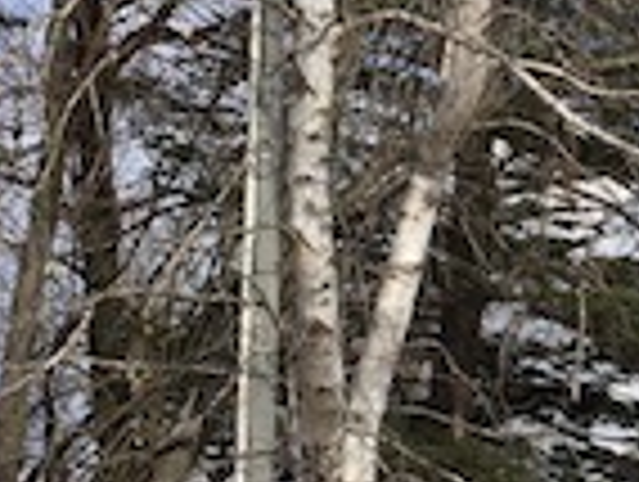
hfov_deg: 18.1
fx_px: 1923
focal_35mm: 104
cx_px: 720
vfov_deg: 14.2
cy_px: 363
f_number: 2.2
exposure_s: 1/2083
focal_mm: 4.15
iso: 32
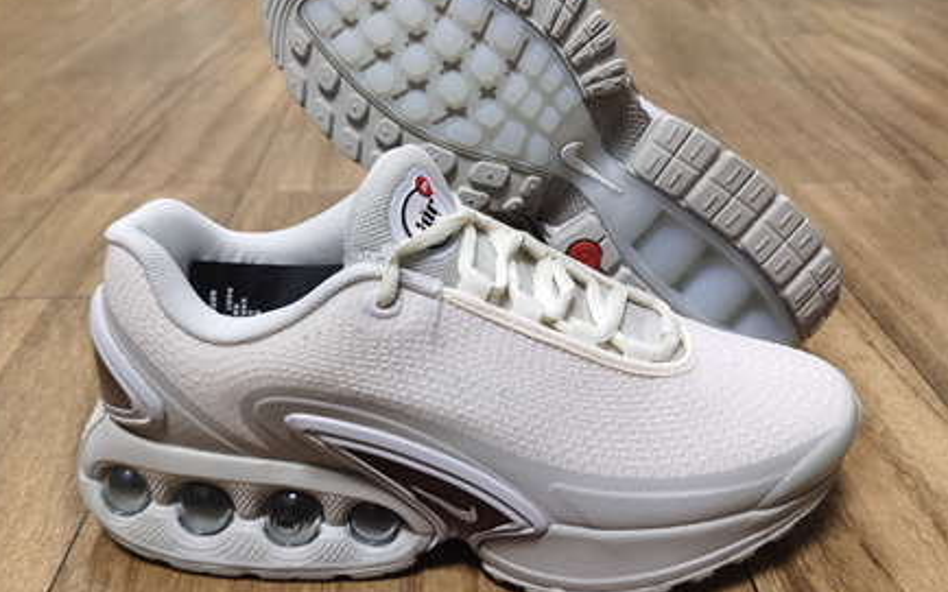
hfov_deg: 58.2
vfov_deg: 38.3
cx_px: 483
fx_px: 852
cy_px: 289
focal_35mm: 33
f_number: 1.6
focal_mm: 5.56
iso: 250
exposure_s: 1/45.5
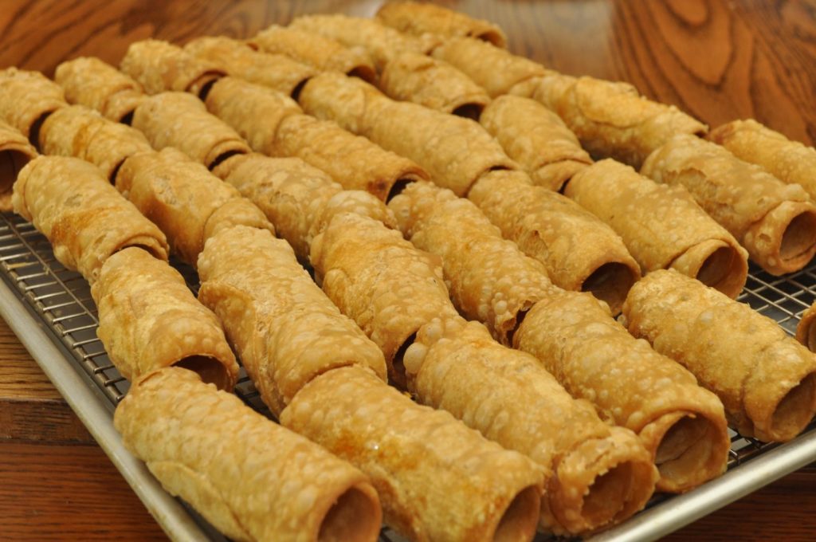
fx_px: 1222
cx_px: 408
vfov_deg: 25.0
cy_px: 271
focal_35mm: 54
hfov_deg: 36.9
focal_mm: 36
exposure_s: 1/60
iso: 500
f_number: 8
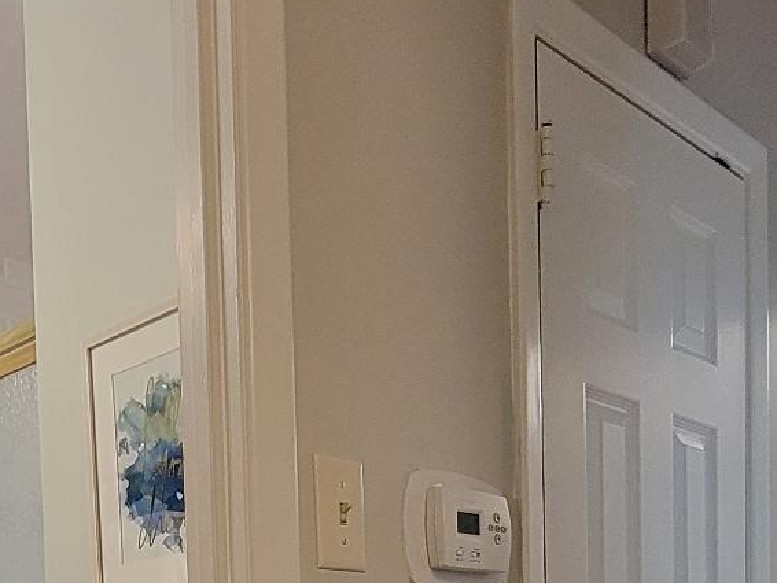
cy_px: 800
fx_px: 1055
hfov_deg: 40.2
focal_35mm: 47
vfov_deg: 25.6
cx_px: 299
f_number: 2.2
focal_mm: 2.2
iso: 400
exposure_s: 1/60
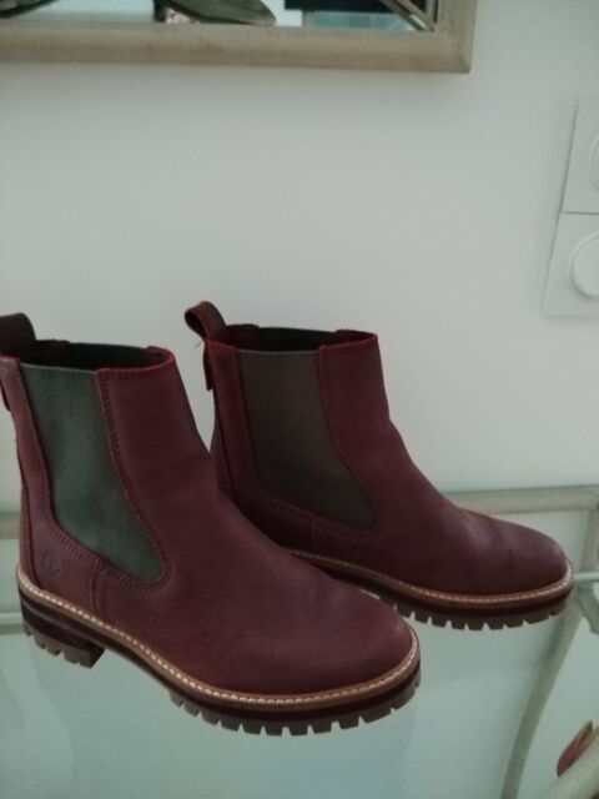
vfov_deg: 67.3
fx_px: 600
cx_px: 300
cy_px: 400
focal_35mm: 26
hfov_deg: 53.1
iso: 875
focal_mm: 4.25
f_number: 1.8
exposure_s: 1/14.3
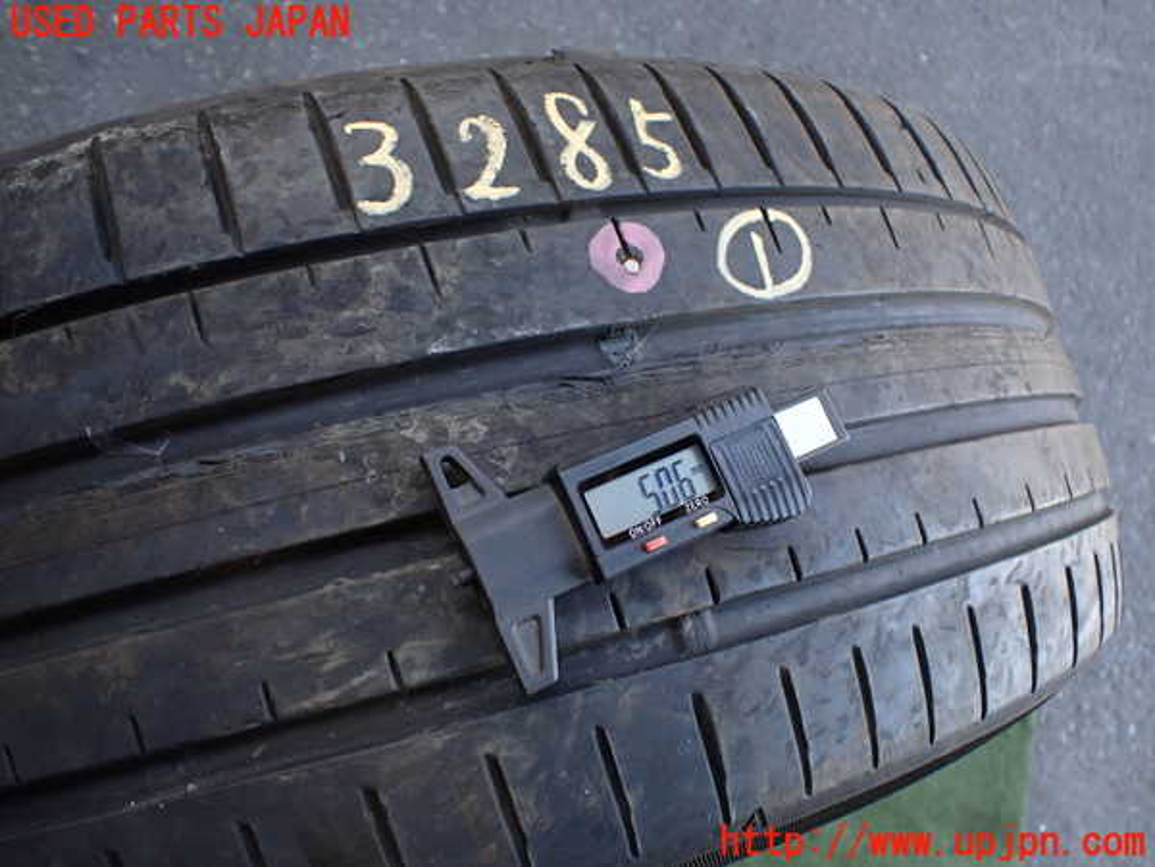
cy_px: 434
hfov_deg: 60.0
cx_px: 578
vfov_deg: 46.8
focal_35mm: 30
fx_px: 1001
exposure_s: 1/125
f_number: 2.3
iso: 200
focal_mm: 5.4
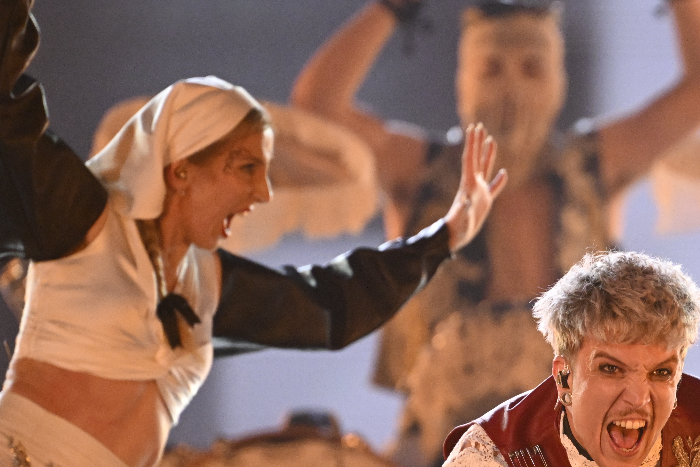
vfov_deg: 1.4
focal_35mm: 973
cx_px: 684
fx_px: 18920
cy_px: 339
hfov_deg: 2.1
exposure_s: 1/640
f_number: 4
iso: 5000
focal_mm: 380
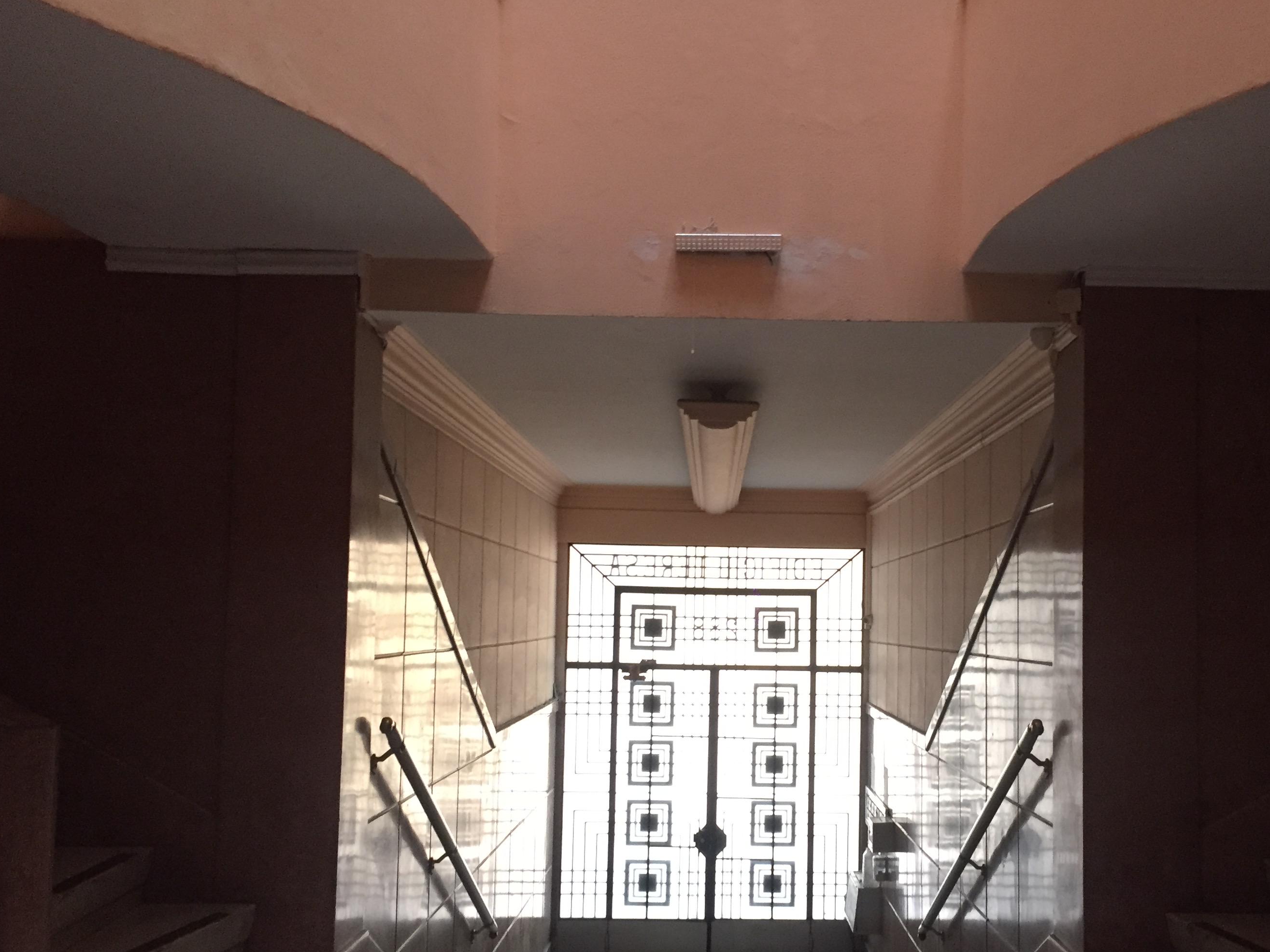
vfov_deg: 39.6
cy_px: 536
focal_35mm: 36
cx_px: 753
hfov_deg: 51.1
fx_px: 1321
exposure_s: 1/24
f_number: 2.2
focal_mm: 4.15
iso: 250
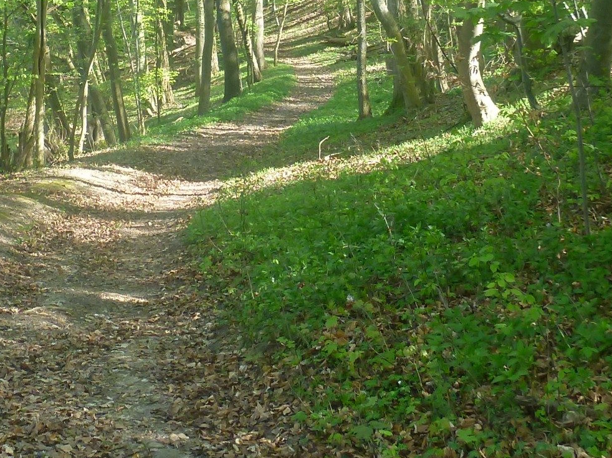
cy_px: 13
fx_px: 1290
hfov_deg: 26.5
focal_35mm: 73
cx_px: 195
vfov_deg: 19.6
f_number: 3.3
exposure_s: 1/125
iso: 200
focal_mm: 4.9
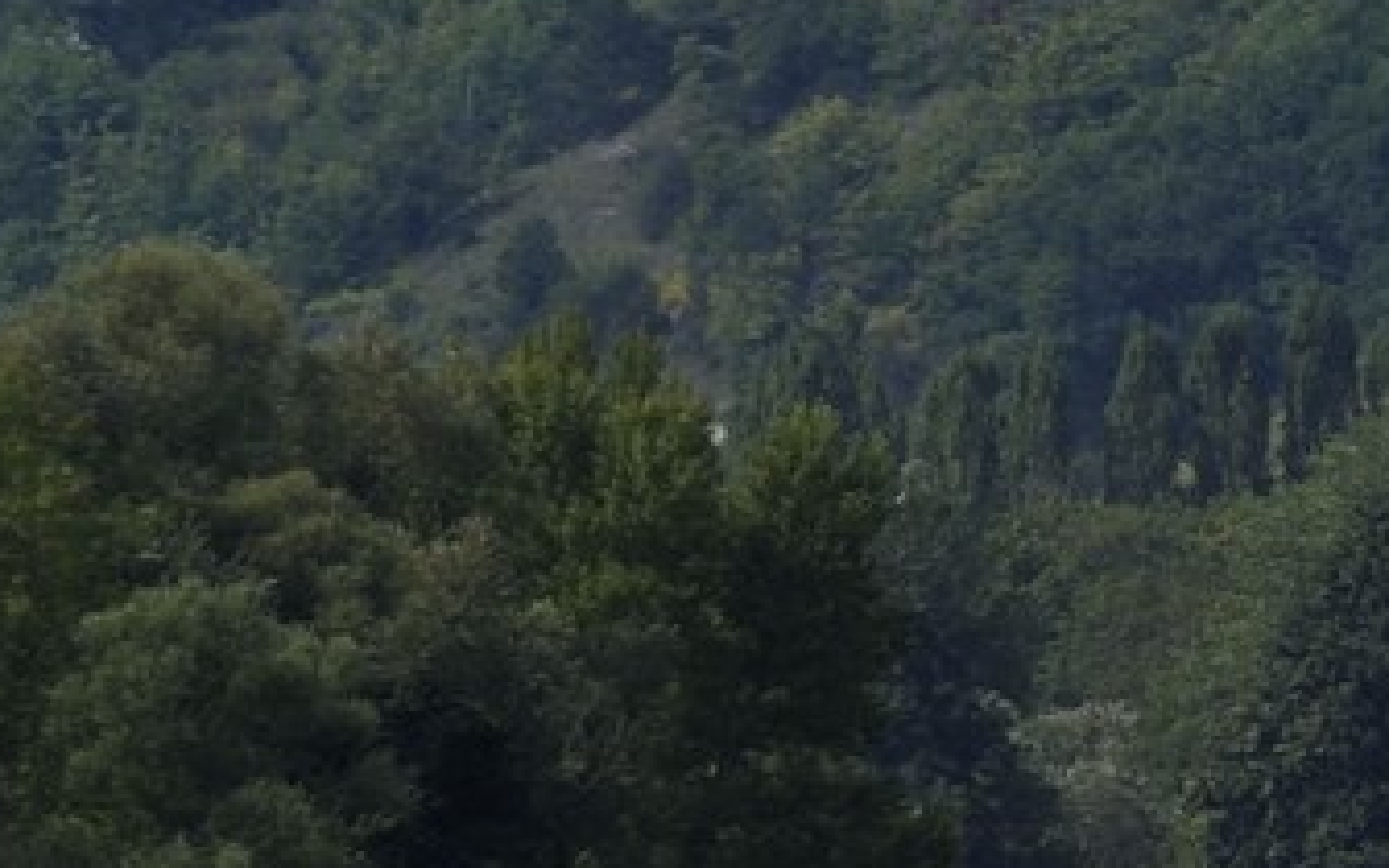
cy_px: 240
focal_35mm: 1455
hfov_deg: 1.4
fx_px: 55079
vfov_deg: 0.9
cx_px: 3286
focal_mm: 300
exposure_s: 1/250
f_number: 11
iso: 200
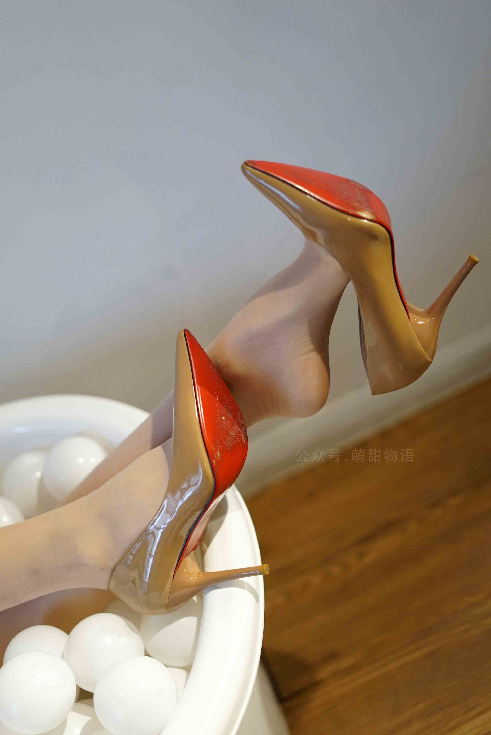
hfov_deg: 27.0
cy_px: 368
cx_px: 246
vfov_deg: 39.6
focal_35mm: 50
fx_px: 1022
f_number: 2
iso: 1600
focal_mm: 50
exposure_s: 1/250
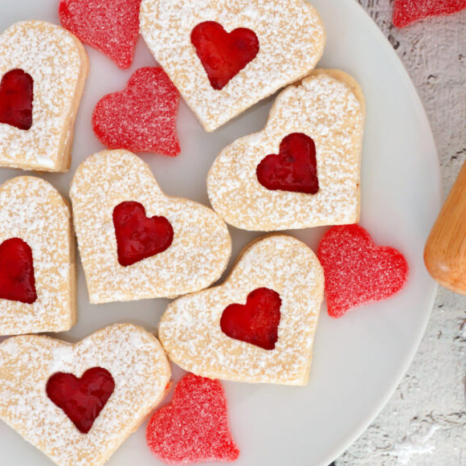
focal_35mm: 79
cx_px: 272
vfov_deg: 22.0
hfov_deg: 22.0
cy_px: 216
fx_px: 1199
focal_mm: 35
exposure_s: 1.3
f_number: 11
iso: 100
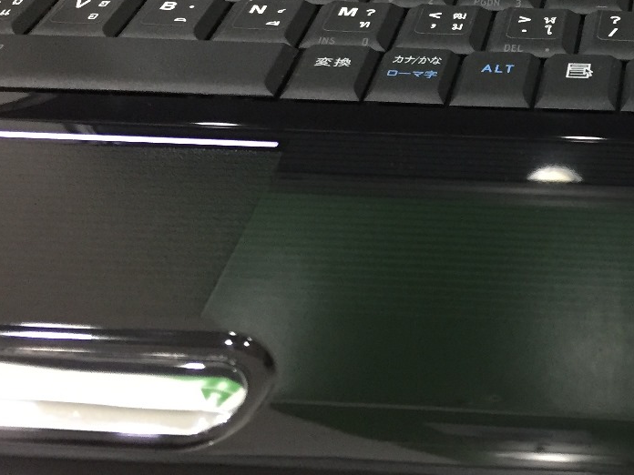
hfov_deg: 27.2
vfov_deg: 21.4
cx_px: 607
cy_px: 100
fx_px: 1245
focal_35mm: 68
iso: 250
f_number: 2.2
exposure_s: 1/33
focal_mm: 4.15
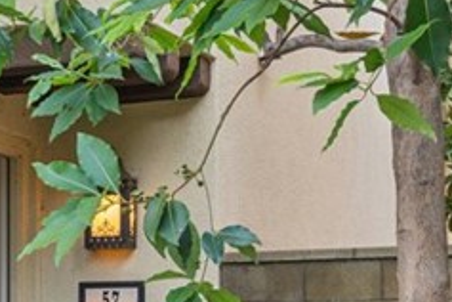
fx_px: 1733
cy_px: 372
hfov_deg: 13.4
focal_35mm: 138
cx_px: -360
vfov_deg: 9.8
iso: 200
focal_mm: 32
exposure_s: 1/4
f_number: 9
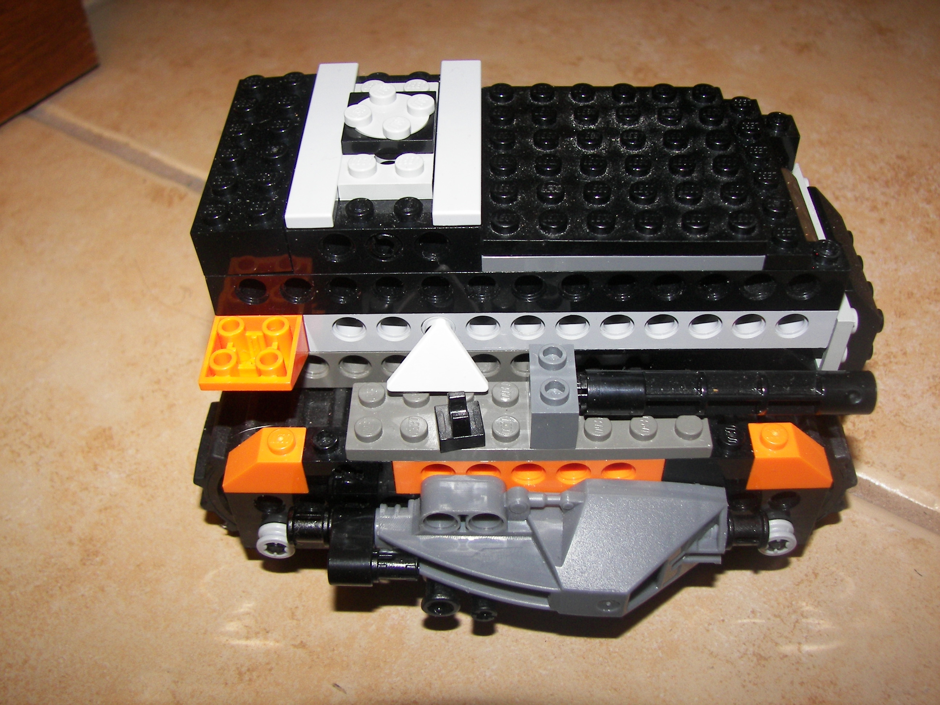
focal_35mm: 36
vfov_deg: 39.7
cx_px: 470
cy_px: 352
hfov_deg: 51.4
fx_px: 978
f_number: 2.8
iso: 100
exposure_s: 1/30
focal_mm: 6
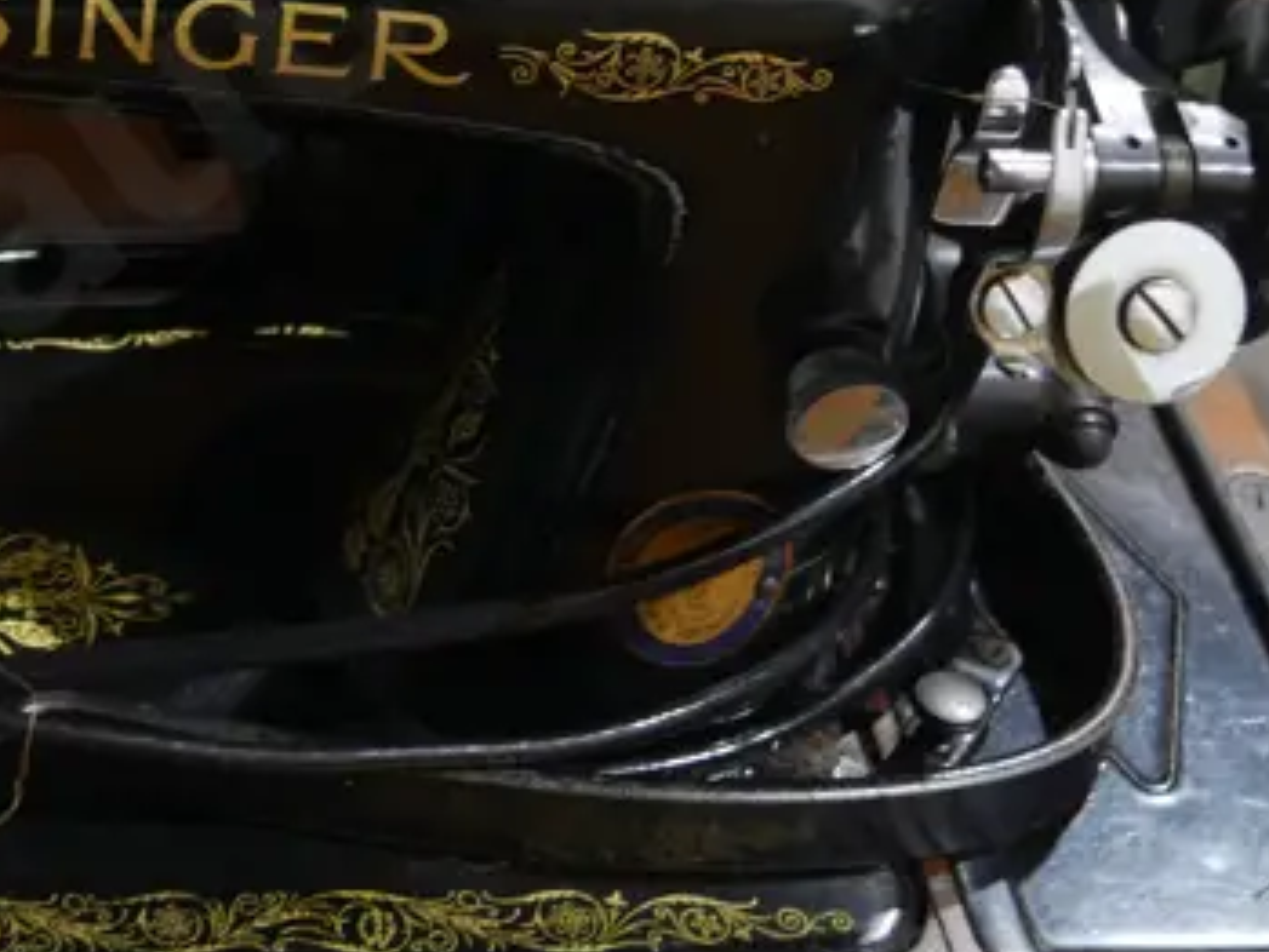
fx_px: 3227
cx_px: 196
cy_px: 107
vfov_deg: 16.6
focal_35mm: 88
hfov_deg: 21.9
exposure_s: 1/60
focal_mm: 15
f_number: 3.6
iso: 320
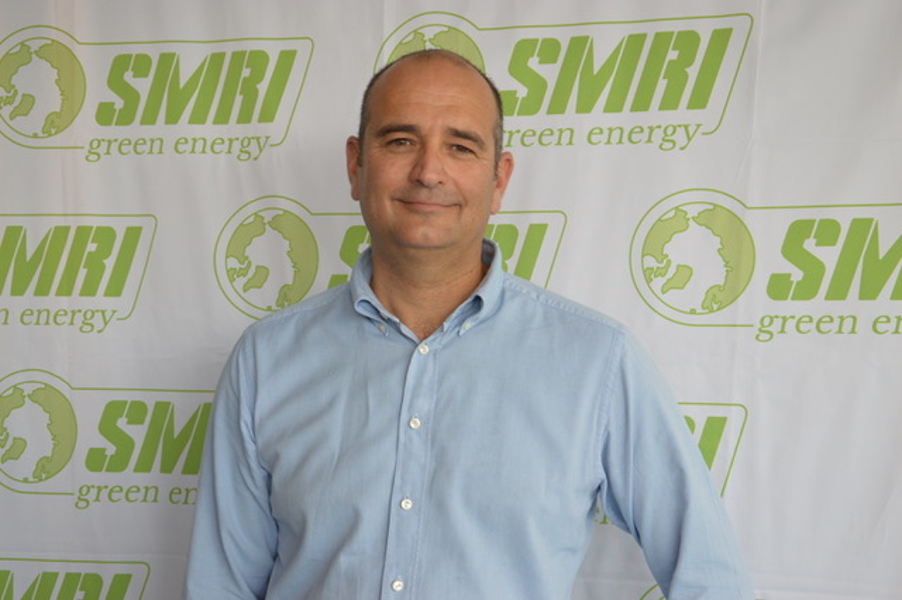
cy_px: 300
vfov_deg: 26.5
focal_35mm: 51
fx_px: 1277
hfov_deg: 38.9
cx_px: 451
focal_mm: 34
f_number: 5.6
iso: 250
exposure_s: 1/125
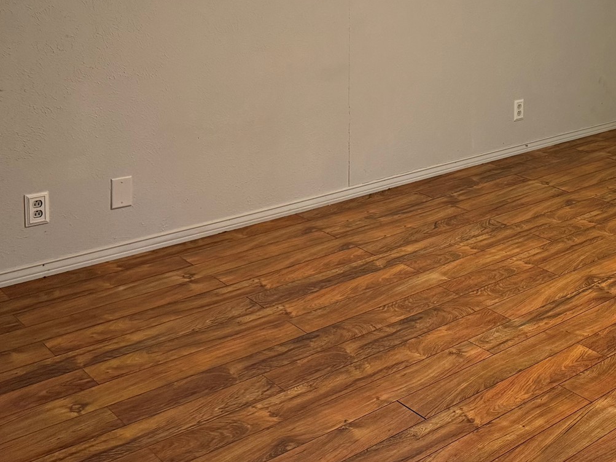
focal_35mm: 49
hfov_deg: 36.2
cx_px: 570
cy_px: 33
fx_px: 872
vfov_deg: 28.4
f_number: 1.78
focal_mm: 6.76
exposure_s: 1/60
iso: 400
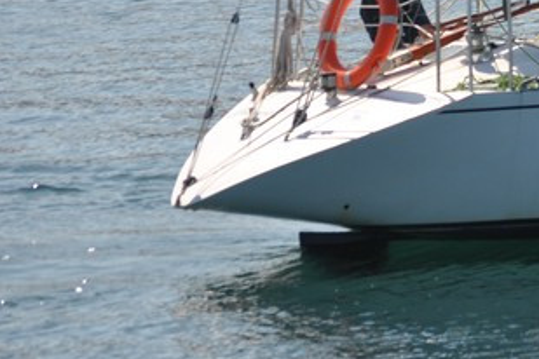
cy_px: -80
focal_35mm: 370
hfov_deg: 5.5
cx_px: 752
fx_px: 5546
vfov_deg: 3.7
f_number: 5.6
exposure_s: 1/500
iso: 100
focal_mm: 85
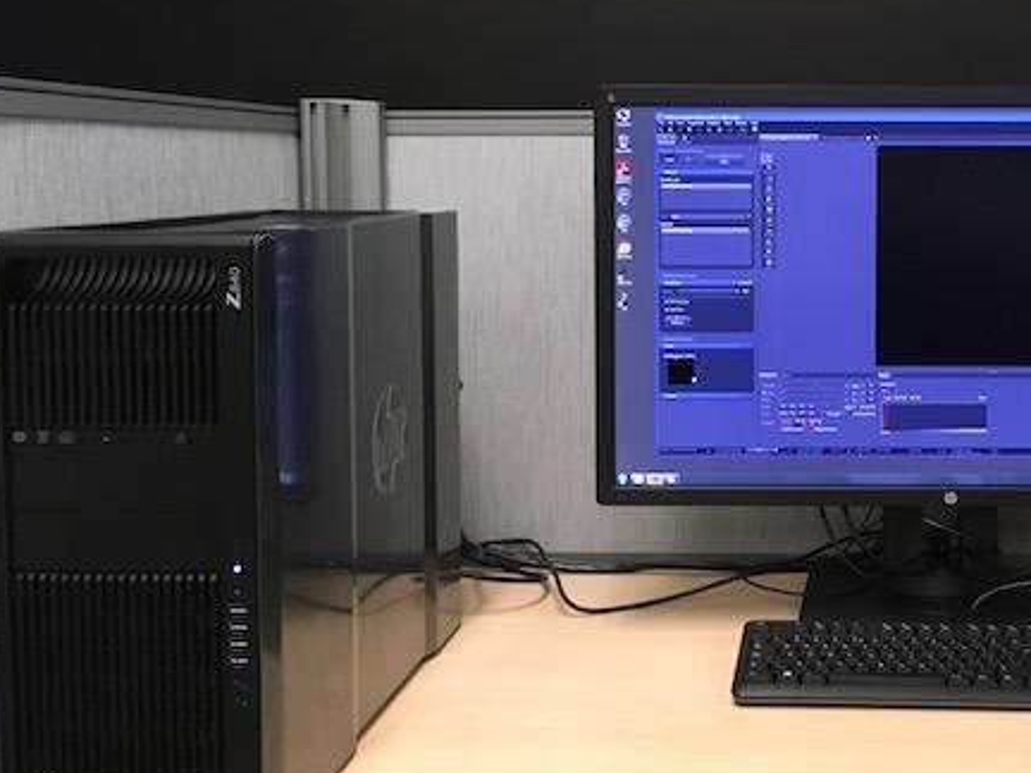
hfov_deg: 39.1
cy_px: 249
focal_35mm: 47
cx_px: 802
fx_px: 1400
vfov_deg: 30.6
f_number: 2.2
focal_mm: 4.15
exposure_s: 1/30
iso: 200
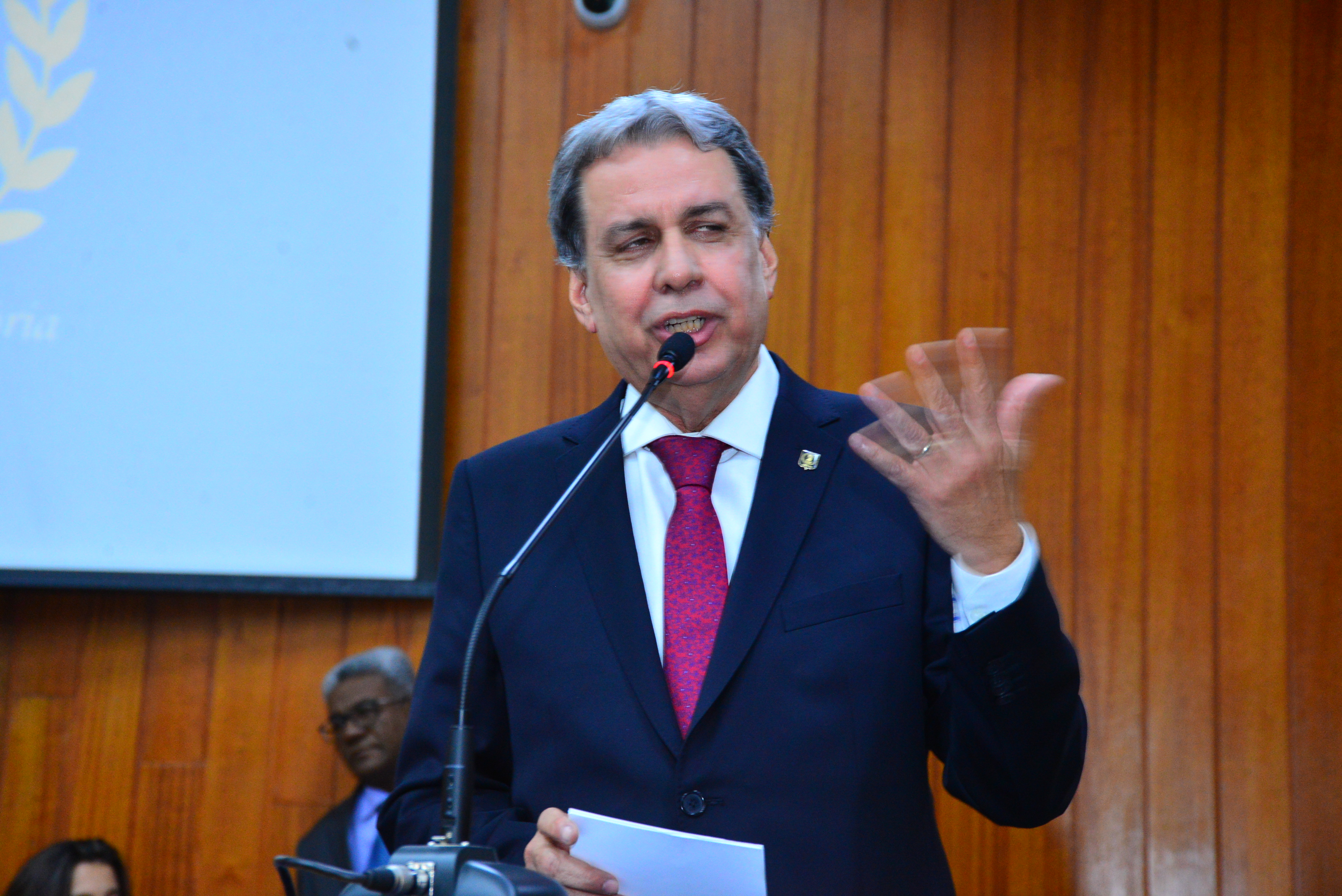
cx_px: 671
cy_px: 448
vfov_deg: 15.2
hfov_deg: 22.6
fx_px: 3356
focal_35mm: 90
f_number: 5.6
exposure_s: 1/60
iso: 3200
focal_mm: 90
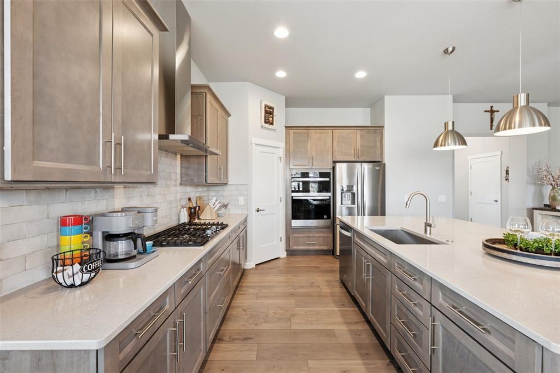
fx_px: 233
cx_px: 280
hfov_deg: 100.4
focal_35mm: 15
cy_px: 186
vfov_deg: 77.3
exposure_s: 1/2
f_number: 11
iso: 100
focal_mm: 15
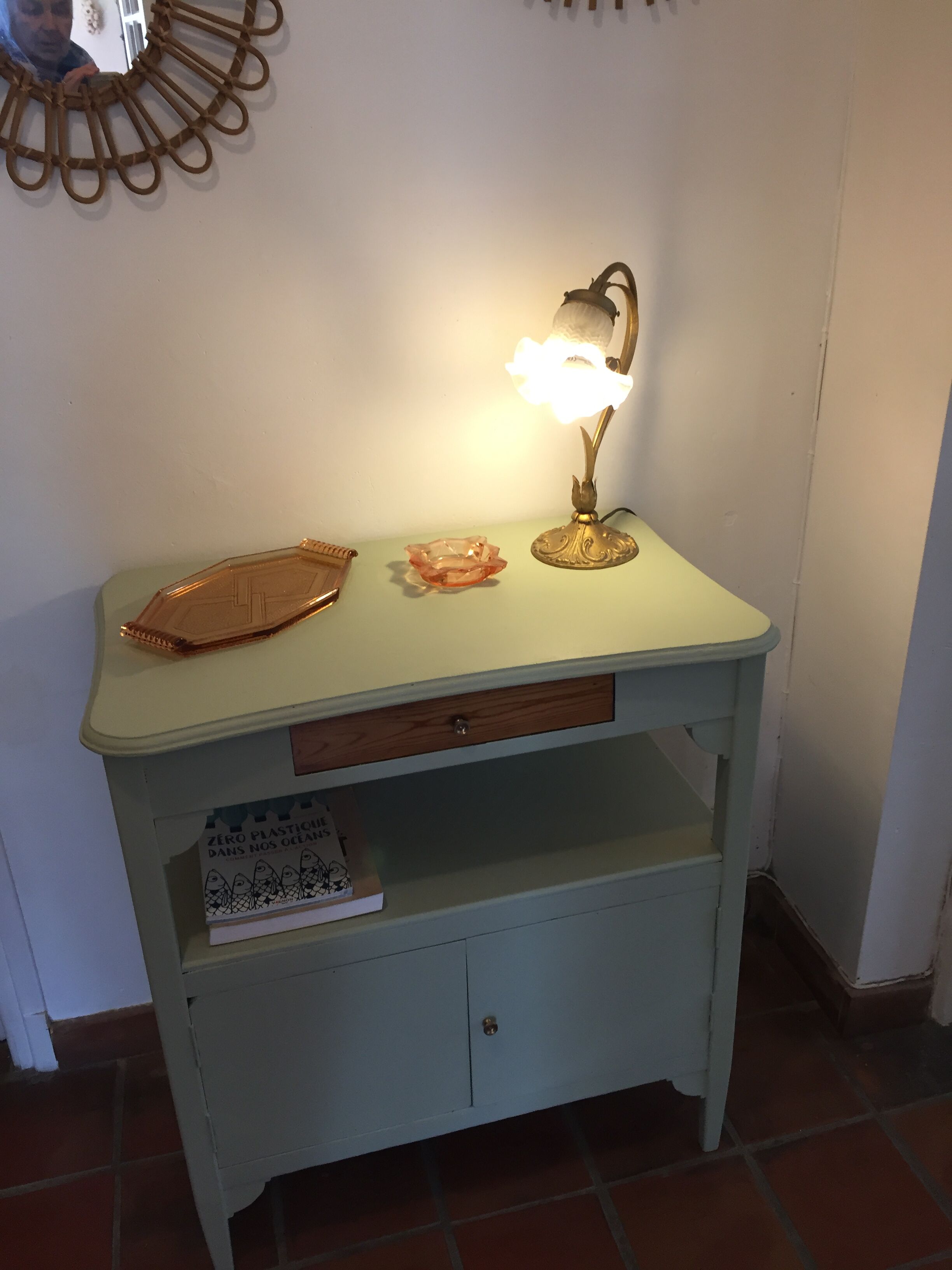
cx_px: 476
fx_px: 1063
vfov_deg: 61.7
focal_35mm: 29
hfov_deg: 48.2
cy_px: 635
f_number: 2.2
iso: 100
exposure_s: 1/33
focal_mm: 4.15
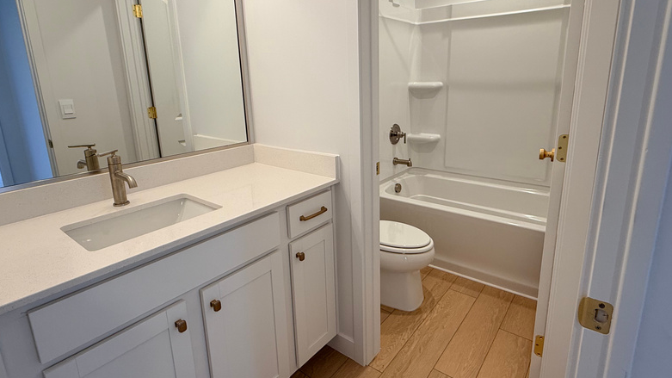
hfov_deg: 86.6
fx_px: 356
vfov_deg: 55.6
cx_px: 352
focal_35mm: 20
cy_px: 159
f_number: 2.2
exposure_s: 1/120
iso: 80
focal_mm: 2.22
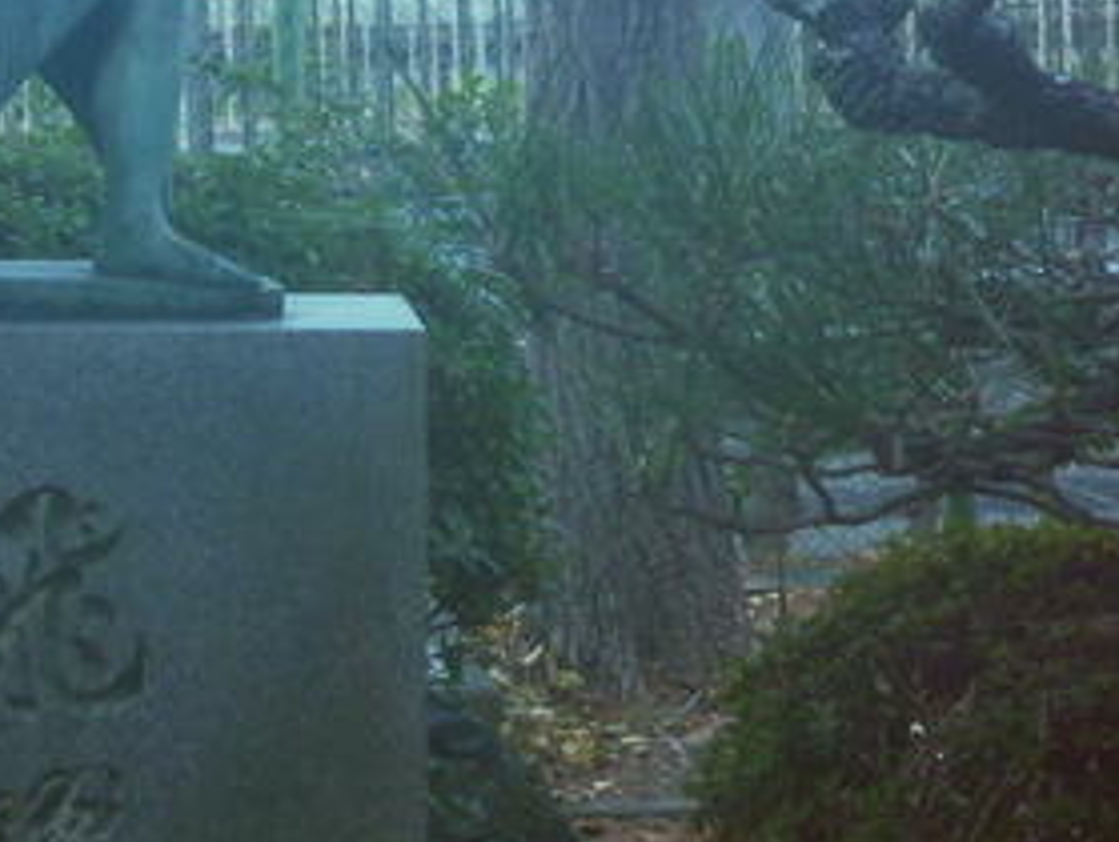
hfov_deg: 13.6
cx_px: -84
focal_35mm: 142
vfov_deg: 10.4
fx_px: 4596
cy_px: 144
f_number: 5.2
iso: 200
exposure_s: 1/50
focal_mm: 11
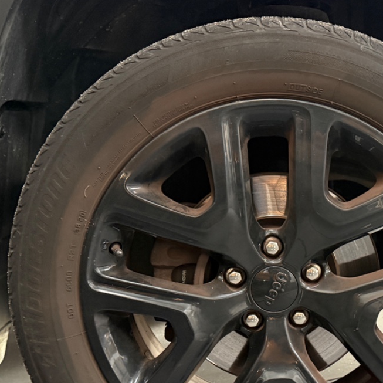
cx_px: 296
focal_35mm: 52
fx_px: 651
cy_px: 247
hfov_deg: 32.1
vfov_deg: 32.6
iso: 800
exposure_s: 1/33
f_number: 1.78
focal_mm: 6.76
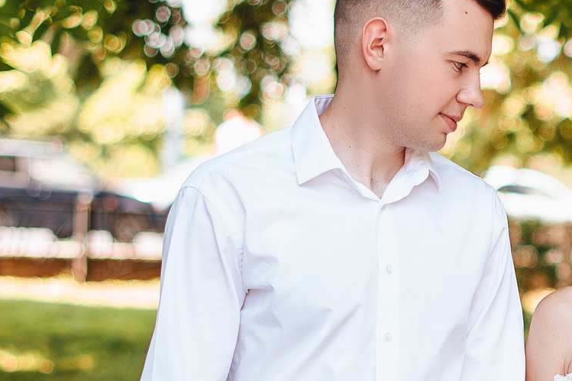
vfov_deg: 8.0
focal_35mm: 171
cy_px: 340
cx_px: 590
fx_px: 2716
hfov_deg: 11.9
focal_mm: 50
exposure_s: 1/500
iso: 200
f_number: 2.2
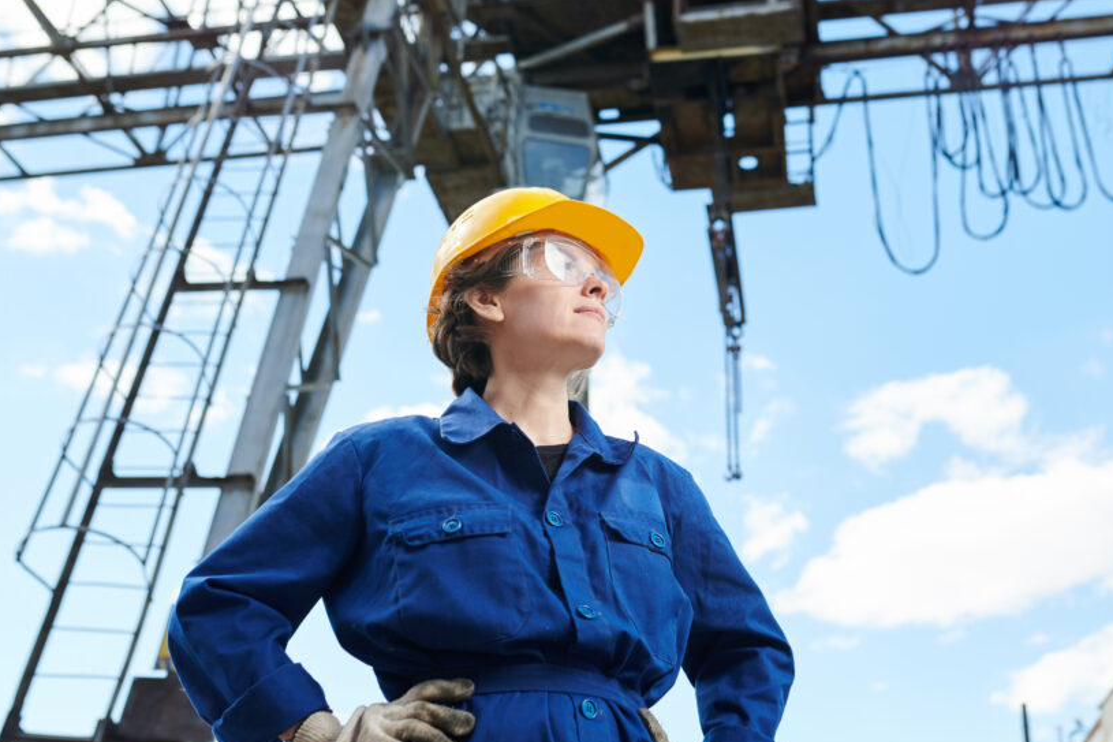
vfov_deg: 30.5
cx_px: 649
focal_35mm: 44
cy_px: 376
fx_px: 1360
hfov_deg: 44.4
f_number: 4.5
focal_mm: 35
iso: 64
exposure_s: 1/200
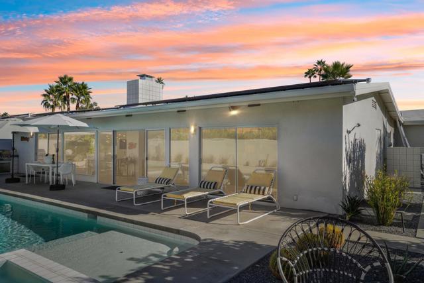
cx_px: 212
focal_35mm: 26
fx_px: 306
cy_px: 142
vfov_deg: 49.6
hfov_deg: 69.4
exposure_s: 1/250
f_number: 8
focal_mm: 26
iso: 100
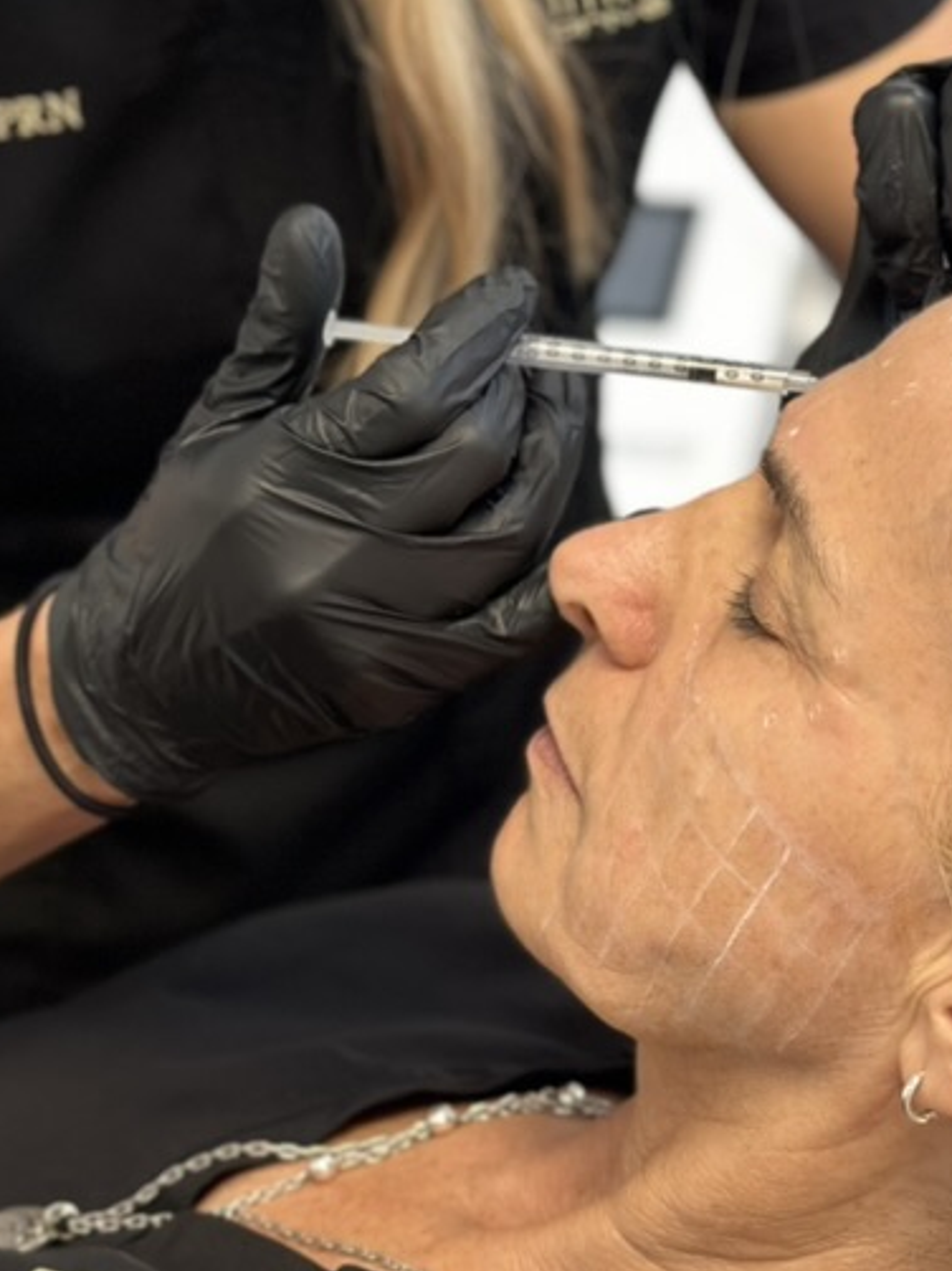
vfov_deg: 19.7
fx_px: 3597
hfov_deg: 15.1
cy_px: 116
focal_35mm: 98
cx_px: 504
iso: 125
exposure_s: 1/60
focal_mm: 6.86
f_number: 1.78
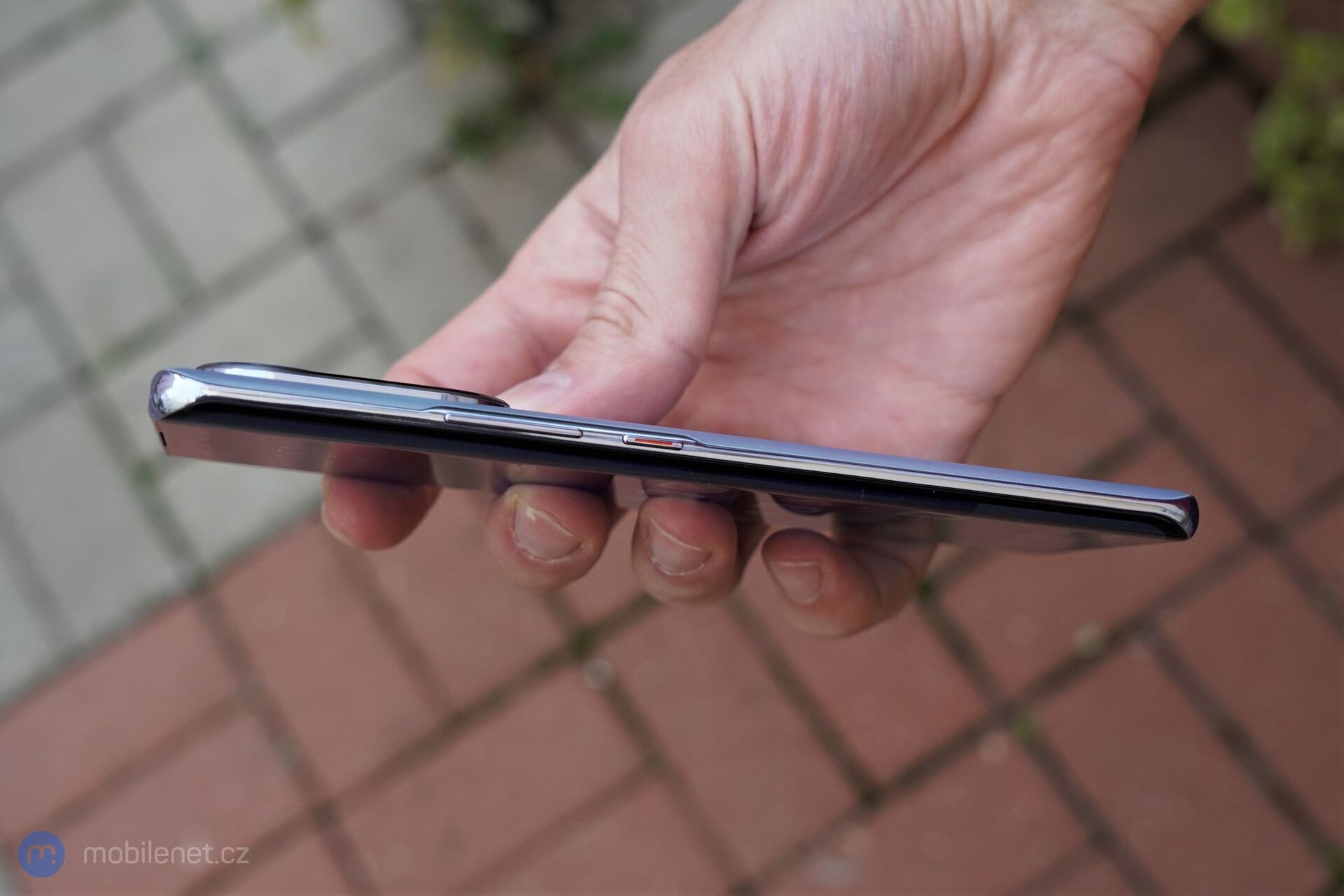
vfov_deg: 33.4
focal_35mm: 40
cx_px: 672
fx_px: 1493
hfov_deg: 48.5
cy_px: 448
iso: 400
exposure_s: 1/160
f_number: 6.3
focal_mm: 40
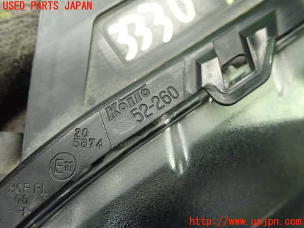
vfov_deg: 46.8
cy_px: 114
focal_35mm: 30
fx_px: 263
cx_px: 152
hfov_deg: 60.0
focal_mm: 5.5
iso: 800
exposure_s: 1/100
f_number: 2.3
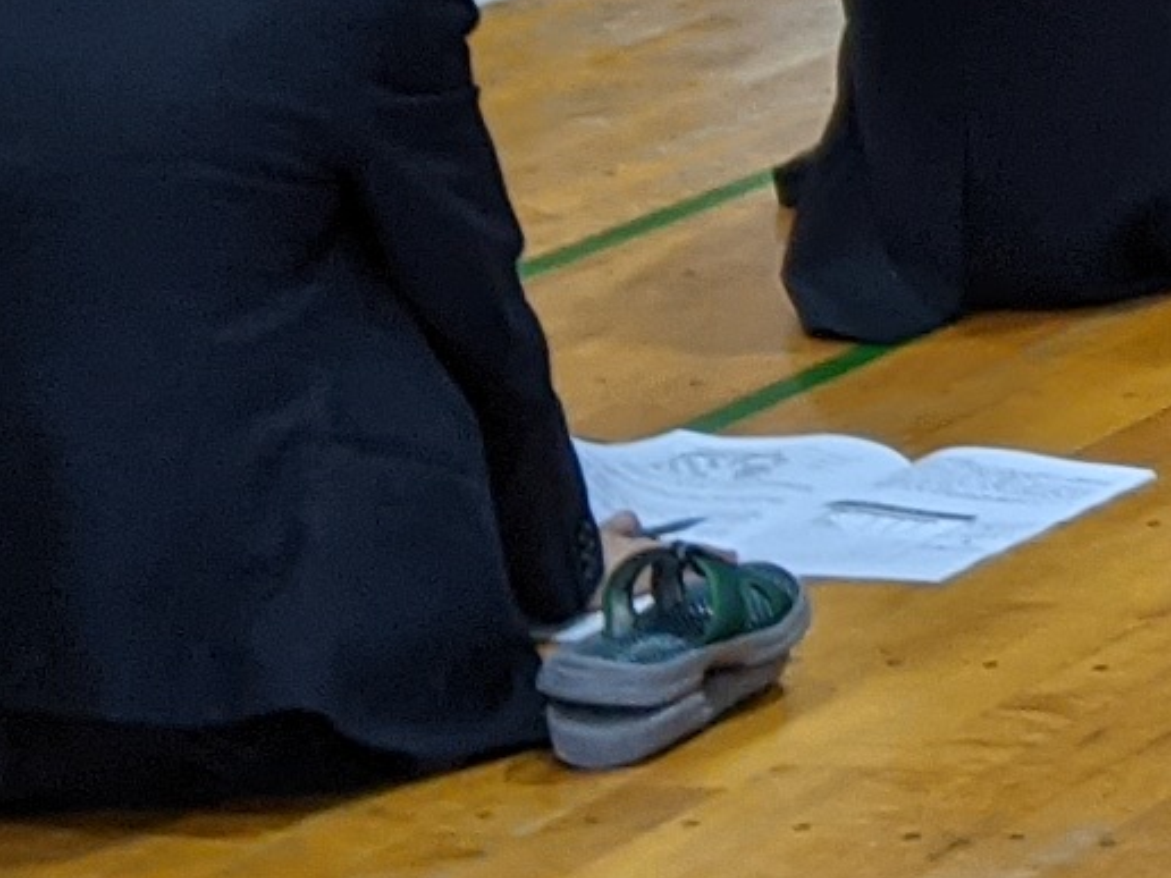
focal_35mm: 211
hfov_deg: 7.9
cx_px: 3681
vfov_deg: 6.9
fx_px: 7138
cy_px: -408
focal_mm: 4.44
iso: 79
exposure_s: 1/40
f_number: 1.8
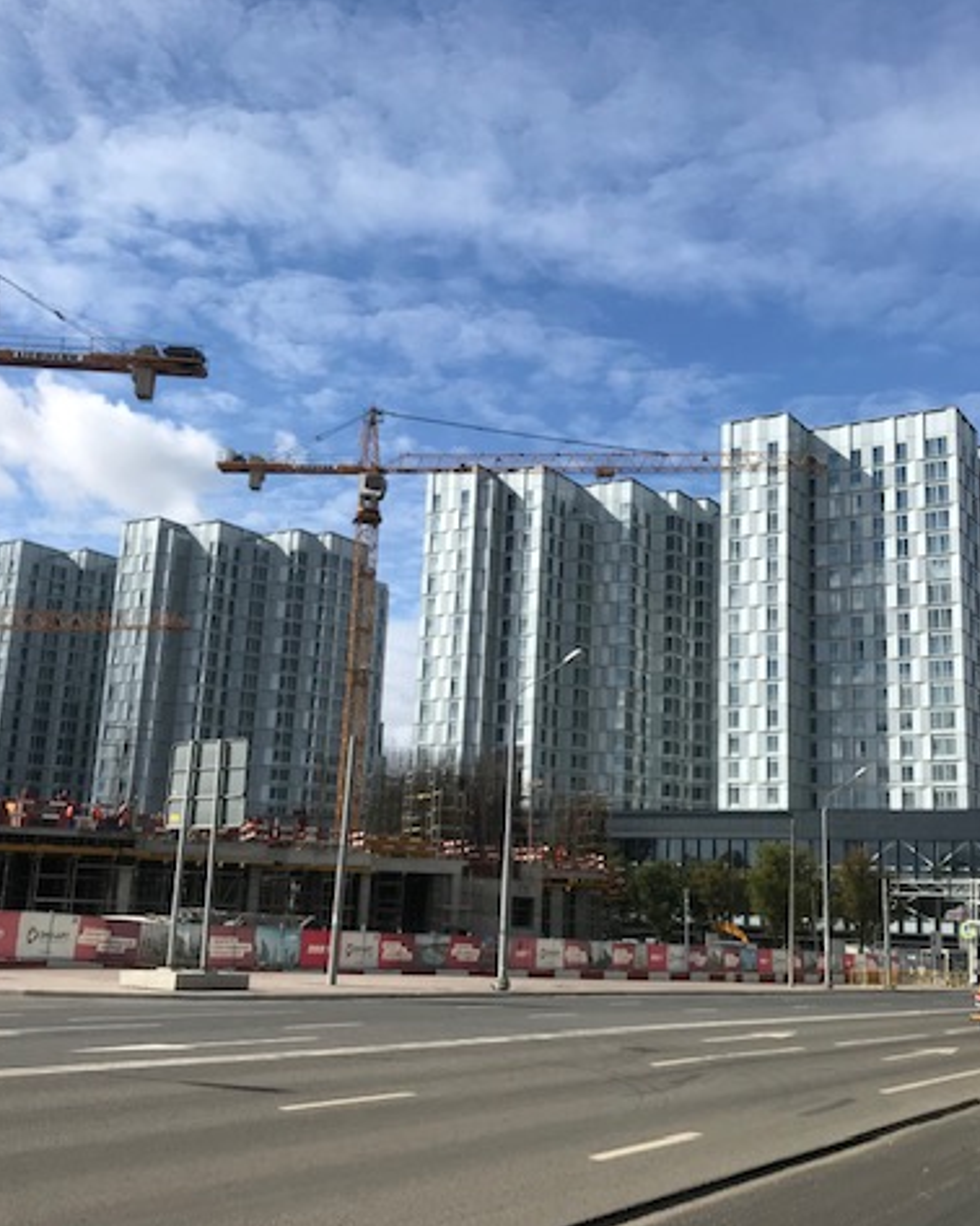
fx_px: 1342
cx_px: 565
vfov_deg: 49.1
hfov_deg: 40.0
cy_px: 612
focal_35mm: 37
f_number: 1.8
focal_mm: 3.99
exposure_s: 1/3300
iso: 20
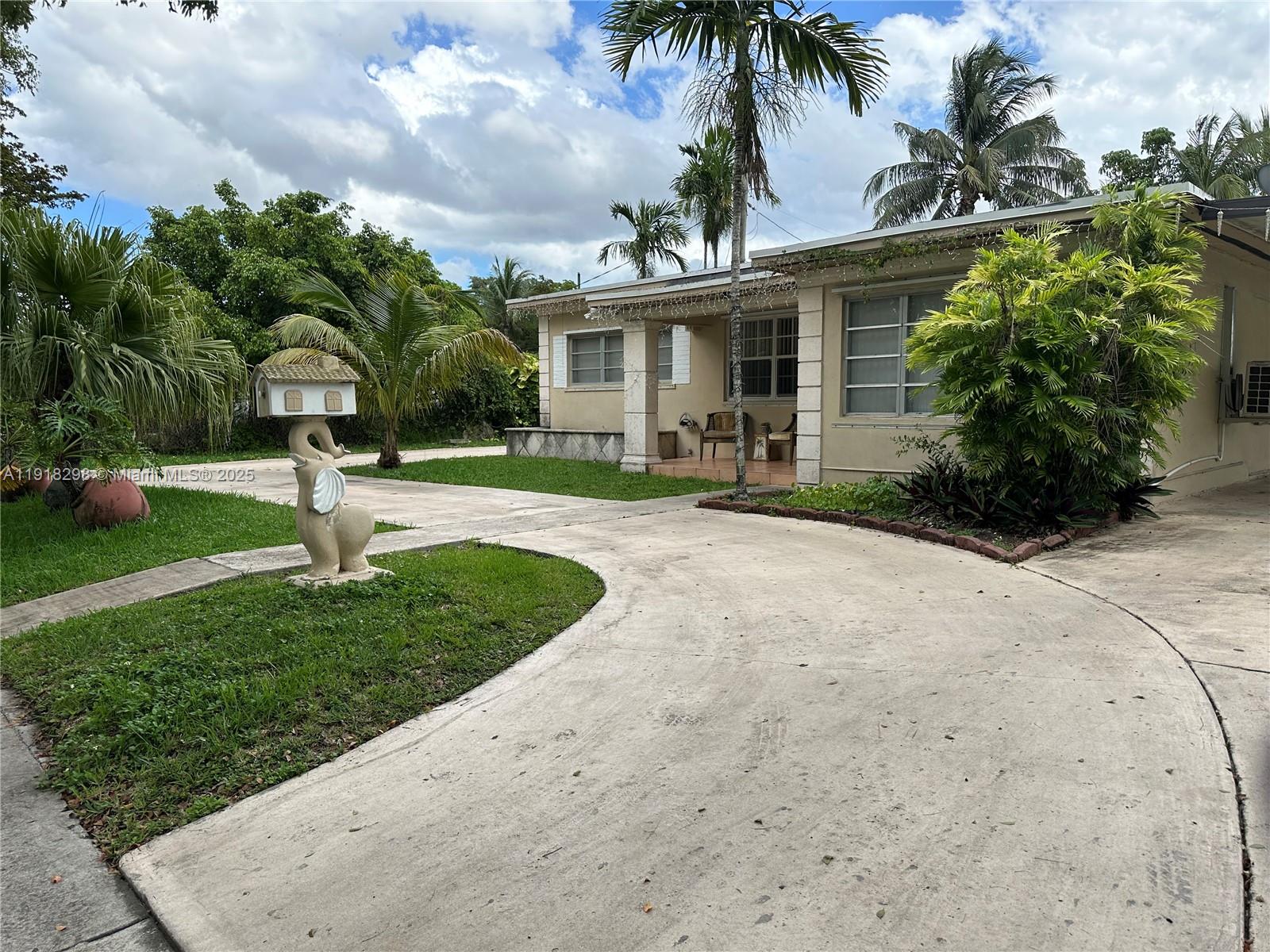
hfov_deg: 71.6
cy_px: 476
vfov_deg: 56.8
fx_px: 881
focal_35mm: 24
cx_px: 635
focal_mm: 6.86
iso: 80
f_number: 1.78
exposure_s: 1/1988
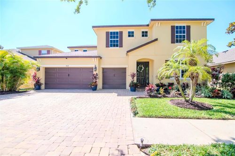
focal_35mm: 16
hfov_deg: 95.0
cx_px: 118
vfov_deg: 72.0
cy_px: 78
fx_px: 108
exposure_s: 1/3200
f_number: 4
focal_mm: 11
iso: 1000
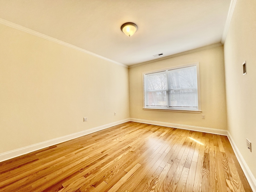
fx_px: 96
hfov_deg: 106.2
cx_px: 128
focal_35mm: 13
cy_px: 96
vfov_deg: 89.9
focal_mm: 1.57
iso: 32
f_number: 1.8
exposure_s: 1/133
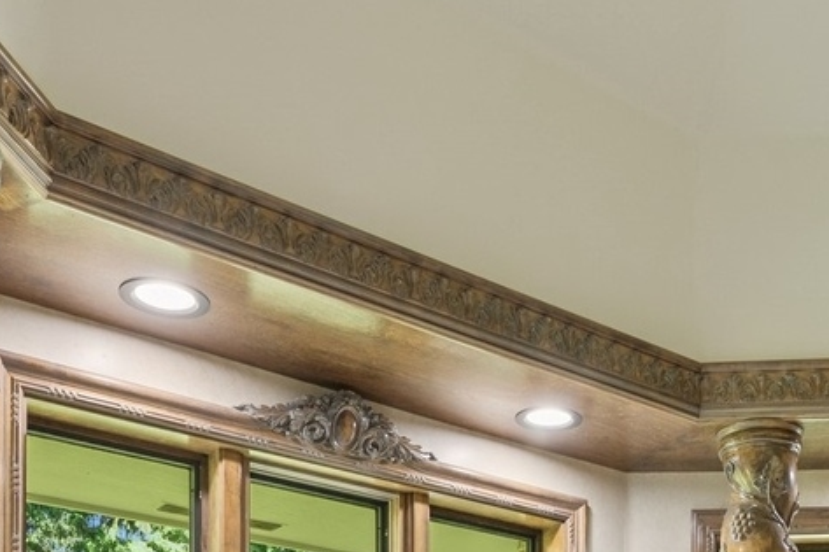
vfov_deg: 22.6
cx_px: 570
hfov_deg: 40.5
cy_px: 843
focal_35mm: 48
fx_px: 1105
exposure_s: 1/15
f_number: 9.5
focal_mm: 14
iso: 200
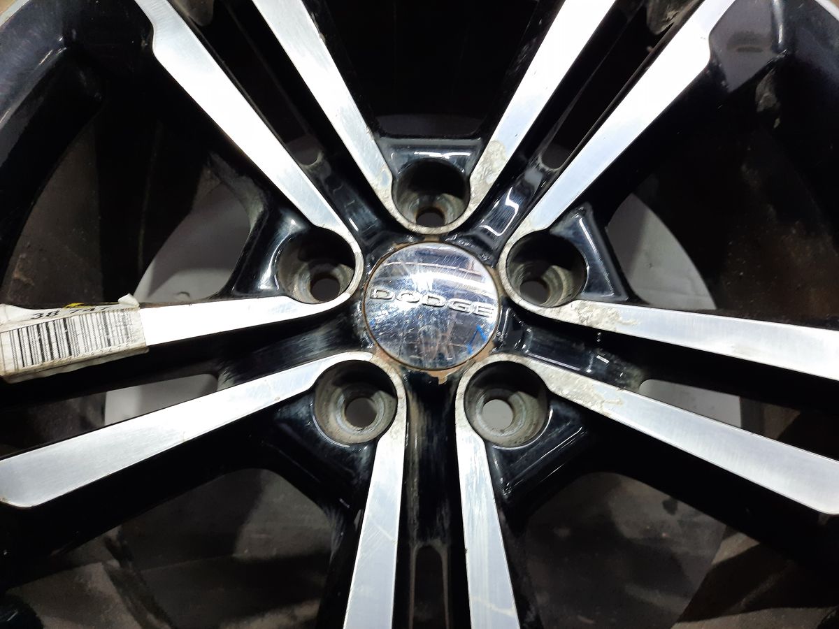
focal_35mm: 25
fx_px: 606
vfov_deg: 54.9
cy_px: 314
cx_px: 420
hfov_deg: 69.4
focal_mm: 4.6
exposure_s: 1/50
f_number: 2
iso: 200
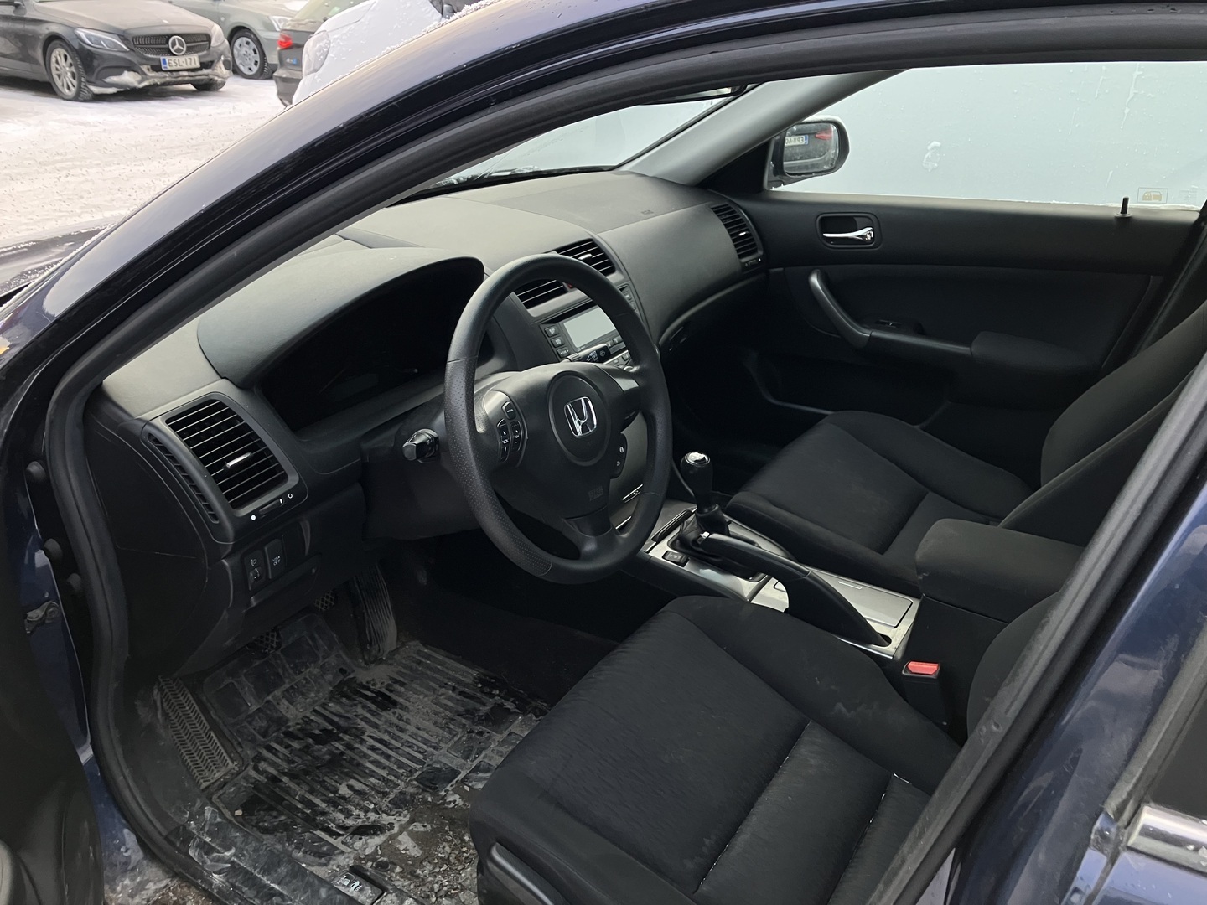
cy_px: 452
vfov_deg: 49.7
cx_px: 604
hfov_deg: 63.4
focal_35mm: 28
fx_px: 976
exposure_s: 1/60
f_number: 1.8
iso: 200
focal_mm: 3.99
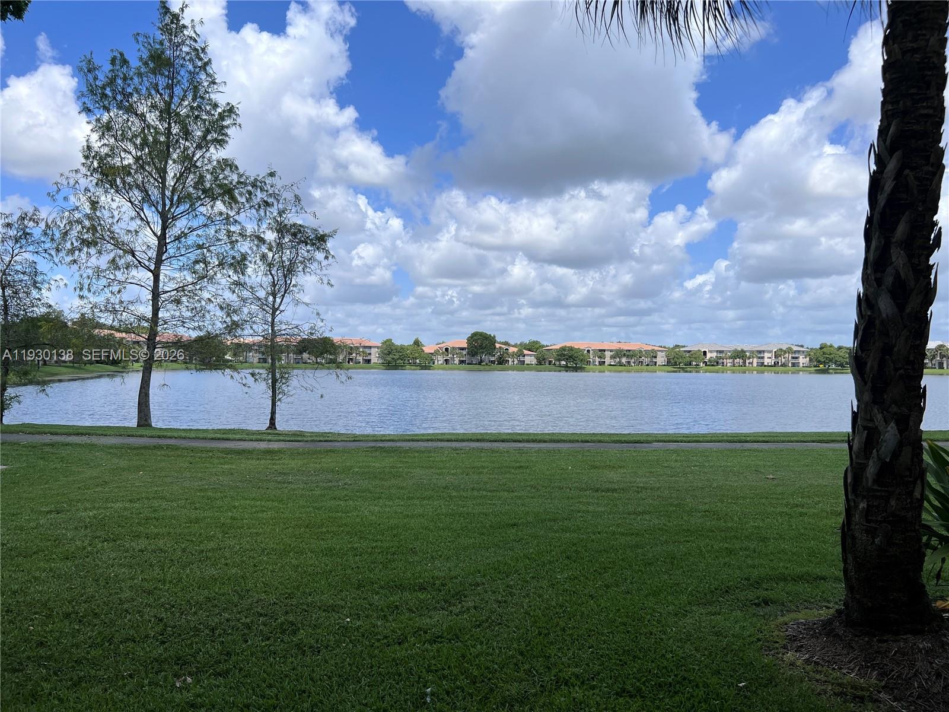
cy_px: 356
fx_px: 713
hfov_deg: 67.3
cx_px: 474
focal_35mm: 26
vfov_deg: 53.1
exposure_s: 1/5587
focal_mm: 5.7
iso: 50
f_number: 1.5
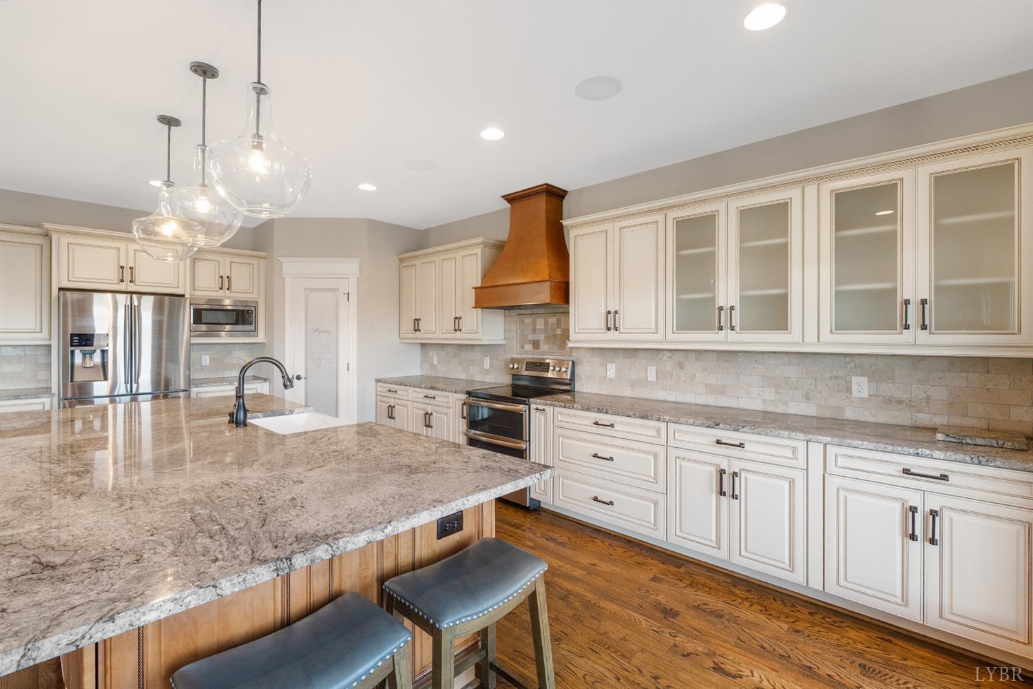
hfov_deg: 96.7
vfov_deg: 73.7
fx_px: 459
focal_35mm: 16
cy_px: 344
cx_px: 516
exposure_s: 1/25
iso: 1000
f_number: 8
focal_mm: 16
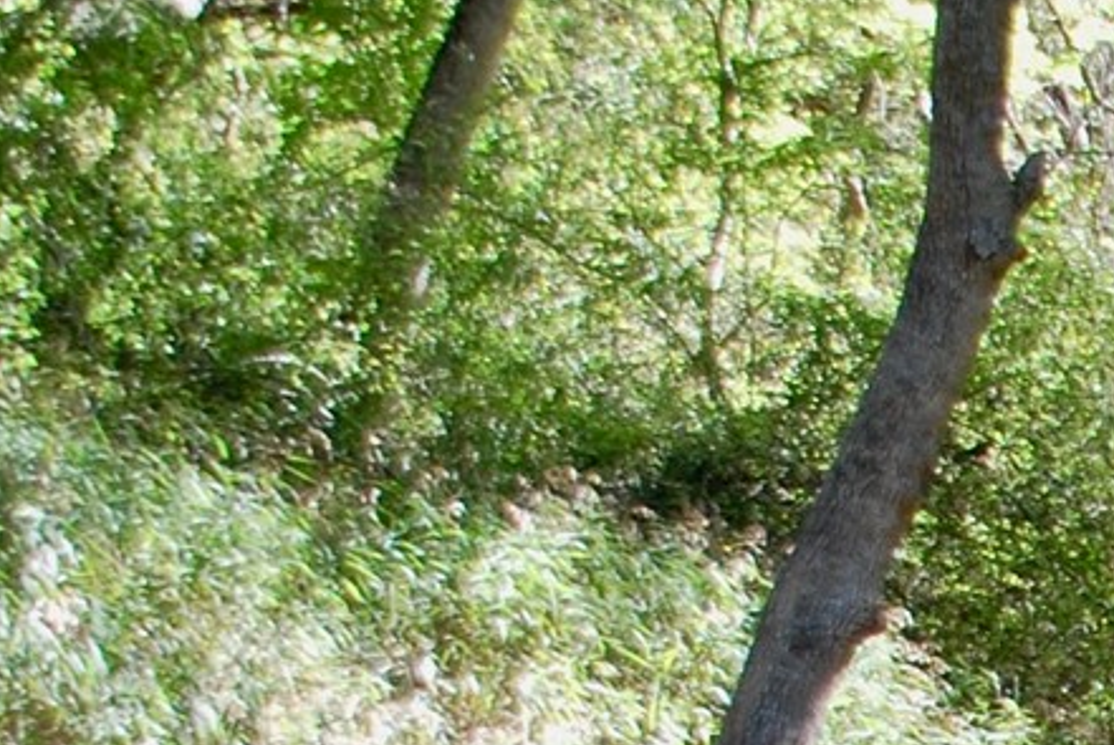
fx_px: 5714
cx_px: 2249
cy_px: 1331
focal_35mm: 184
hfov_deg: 10.2
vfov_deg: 7.3
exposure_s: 1/80
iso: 200
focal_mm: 25
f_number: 4.5
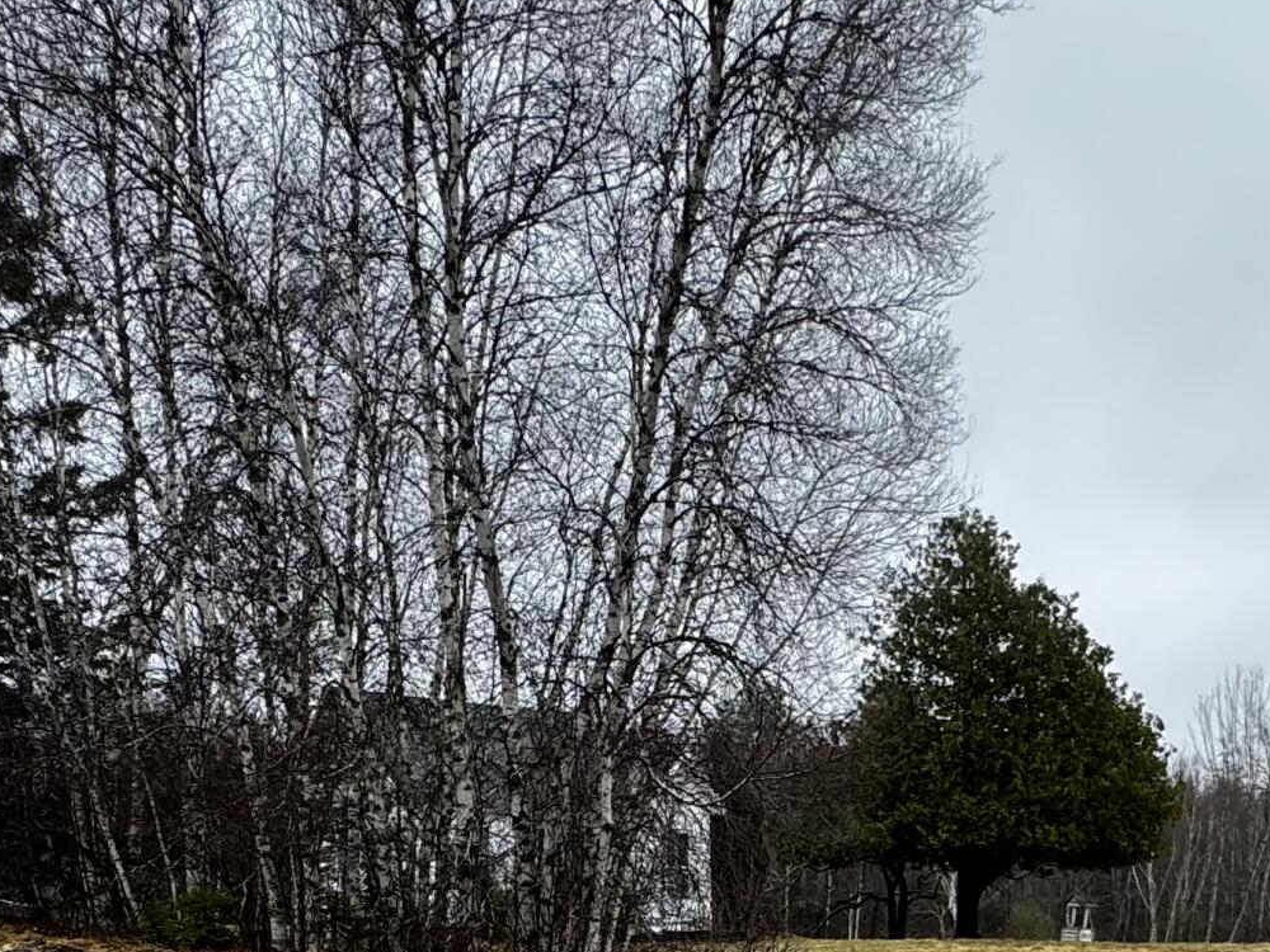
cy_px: 1130
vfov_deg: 29.7
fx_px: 1541
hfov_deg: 44.6
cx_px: 751
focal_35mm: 42
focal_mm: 2.22
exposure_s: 1/262
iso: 40
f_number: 2.2
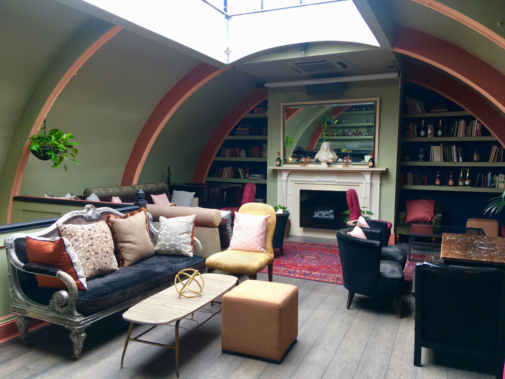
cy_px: 190
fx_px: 423
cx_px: 252
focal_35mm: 29
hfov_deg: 61.7
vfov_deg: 48.2
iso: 32
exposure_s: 1/50
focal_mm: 4.15
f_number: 2.2
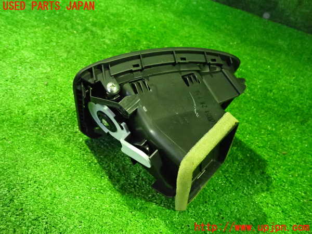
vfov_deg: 46.8
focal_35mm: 30
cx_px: 156
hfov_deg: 60.0
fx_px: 270
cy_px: 117
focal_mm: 5.4
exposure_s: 1/50
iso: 2500
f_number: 2.3
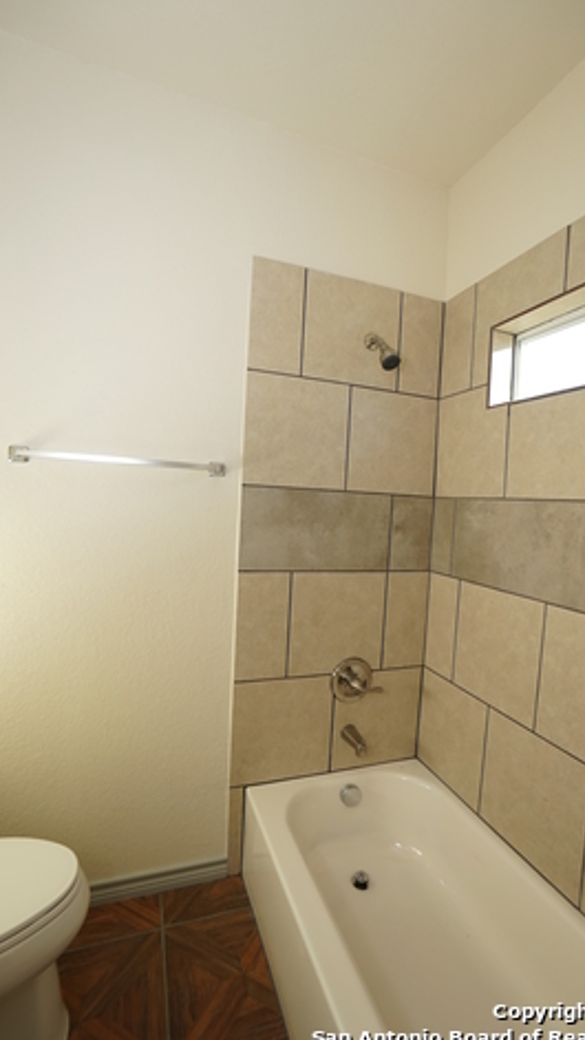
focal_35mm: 16
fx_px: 441
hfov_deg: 67.0
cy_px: 521
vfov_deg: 99.4
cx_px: 311
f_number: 4
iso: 100
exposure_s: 1/60
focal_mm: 10
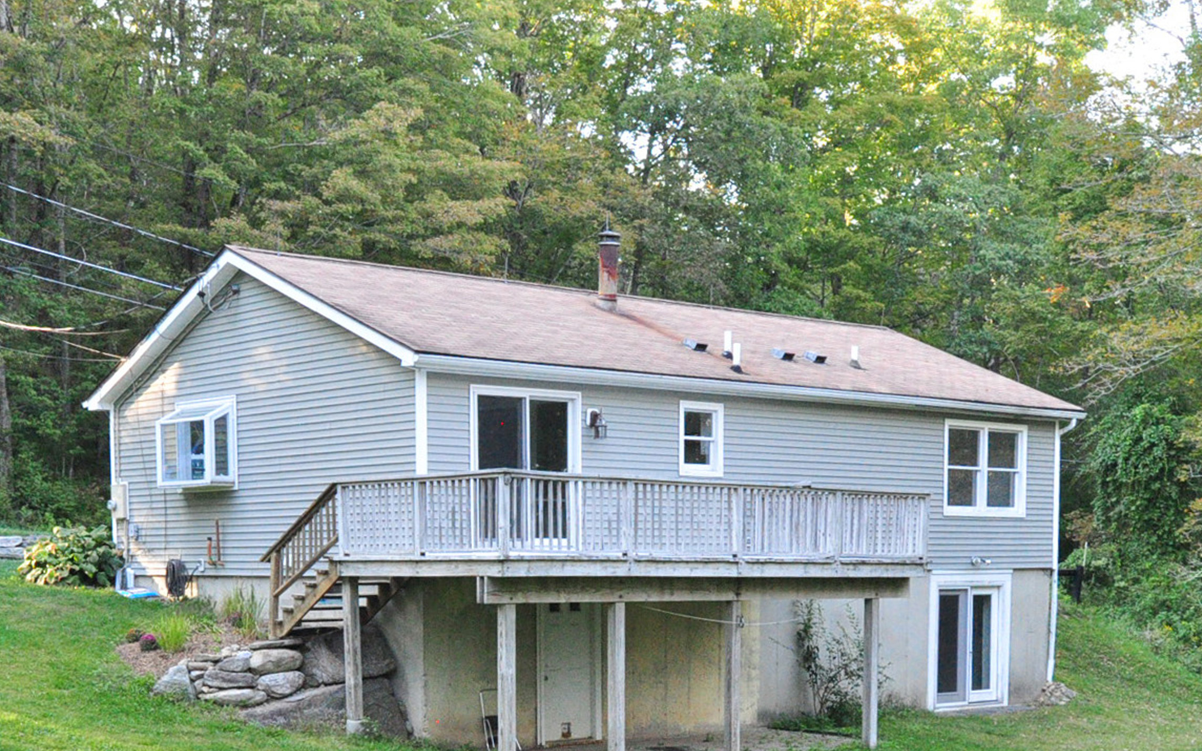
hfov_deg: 50.2
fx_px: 1277
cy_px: 509
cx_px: 700
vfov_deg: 32.5
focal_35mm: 39
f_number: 8
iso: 2000
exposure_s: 1/125
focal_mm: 20
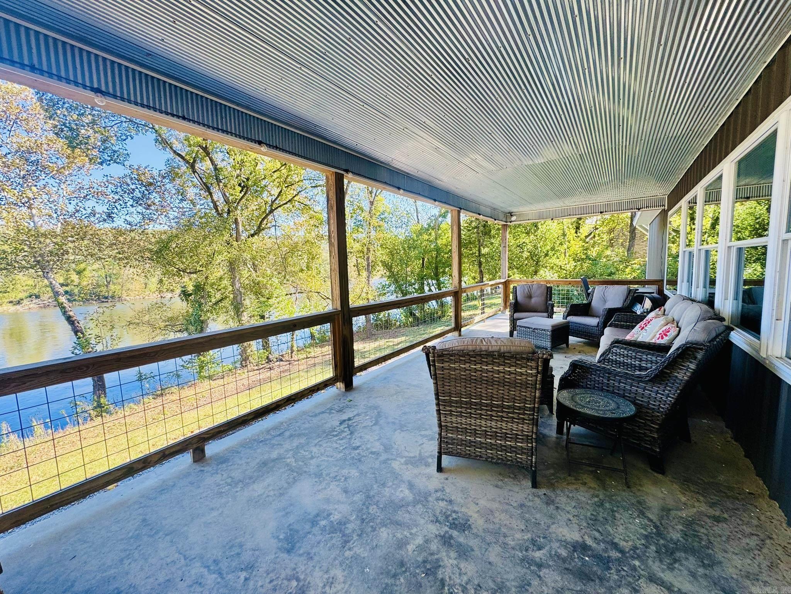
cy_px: 297
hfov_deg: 102.1
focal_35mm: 14
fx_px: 320
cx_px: 396
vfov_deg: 85.7
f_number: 2.2
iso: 40
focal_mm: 2.22
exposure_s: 1/159
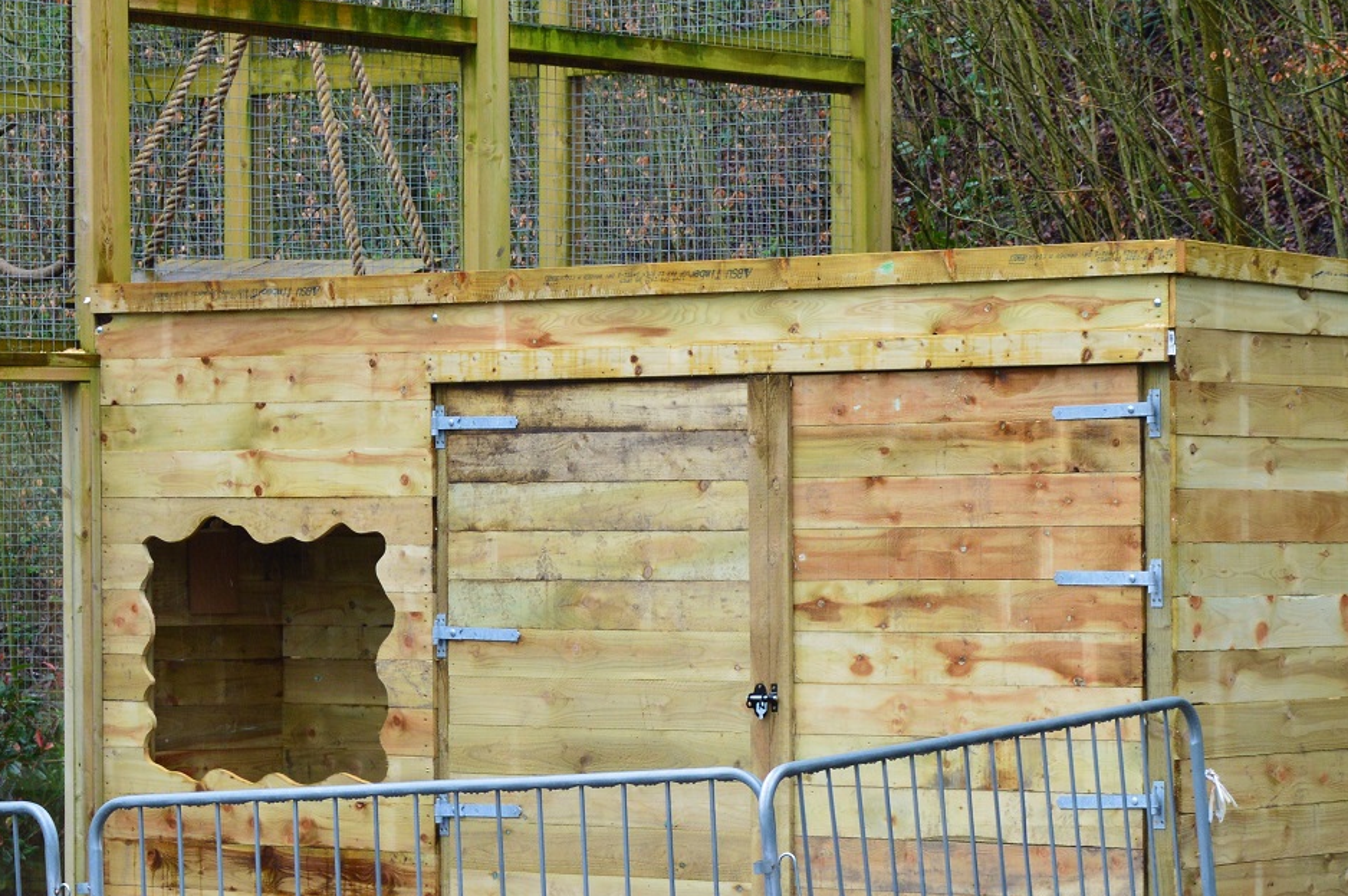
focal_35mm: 143
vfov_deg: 9.6
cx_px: 911
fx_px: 5346
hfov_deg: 14.3
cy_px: 507
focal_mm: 55
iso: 400
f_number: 9
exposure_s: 1/100
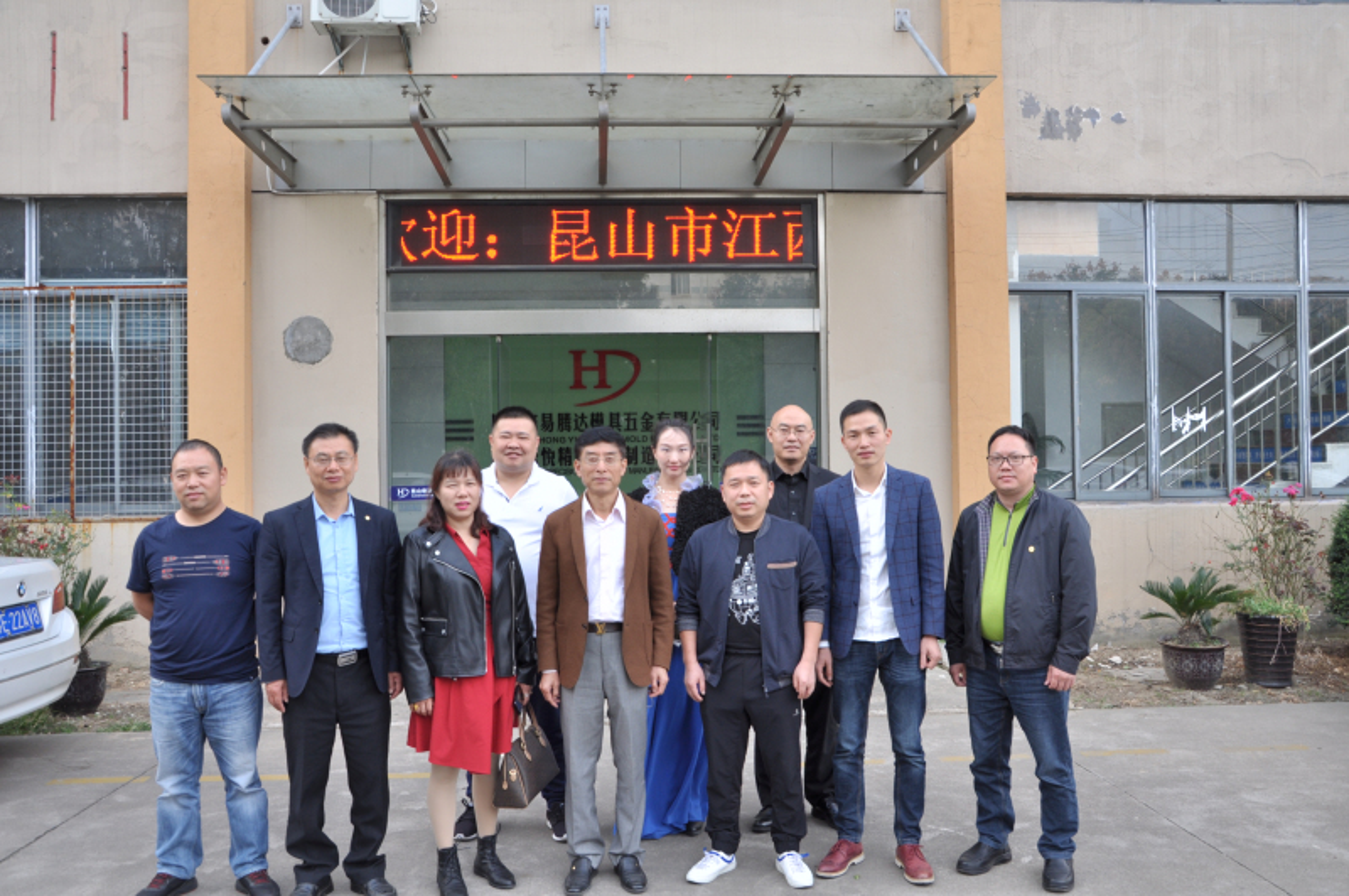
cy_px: 448
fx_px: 1179
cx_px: 674
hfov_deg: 59.6
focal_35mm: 32
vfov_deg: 41.6
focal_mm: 21
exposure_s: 1/100
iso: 200
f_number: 7.1
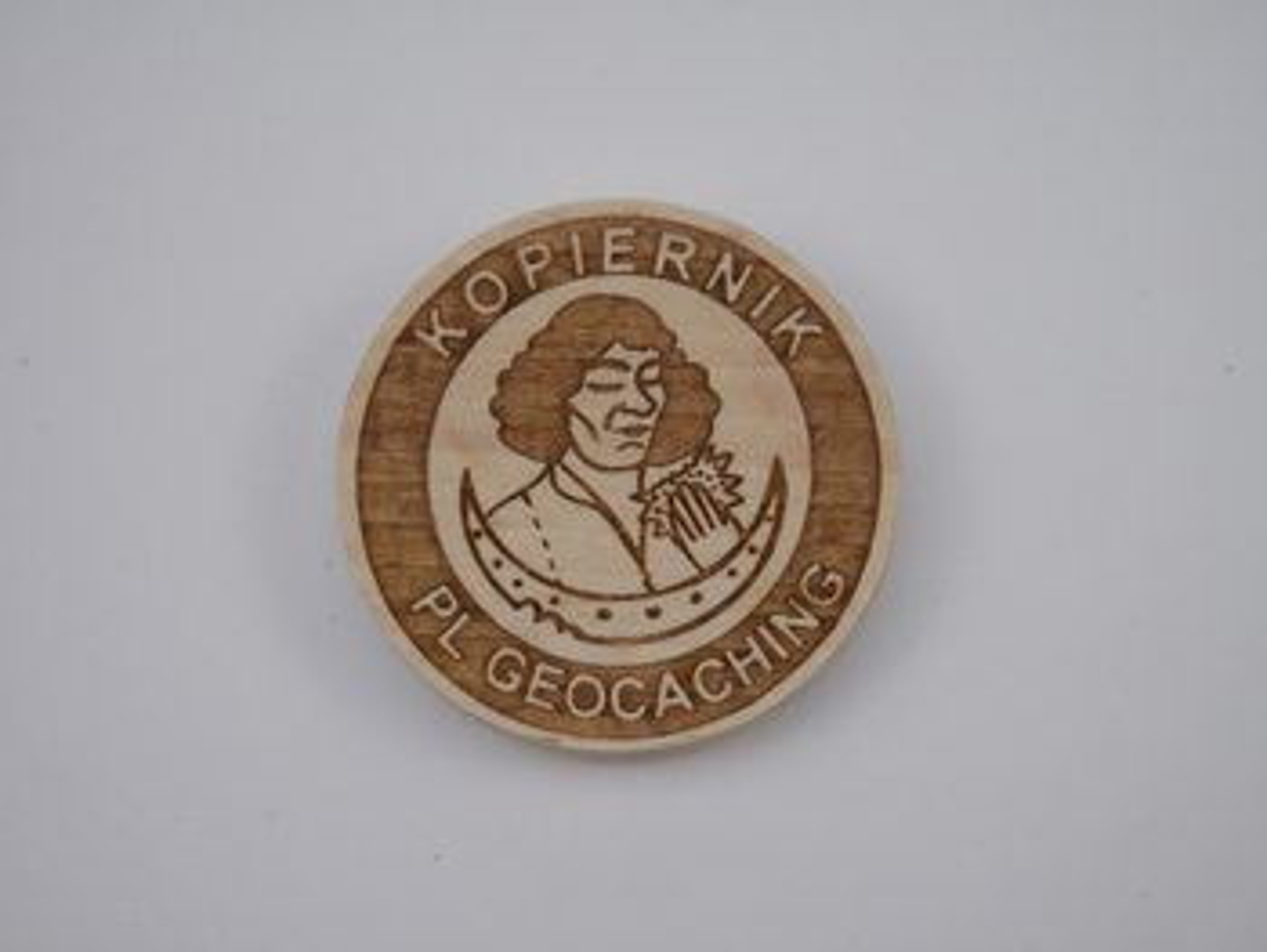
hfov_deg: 17.3
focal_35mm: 114
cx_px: 634
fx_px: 4175
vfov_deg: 13.0
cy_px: 476
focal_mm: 57
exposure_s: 1/2000
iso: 3200
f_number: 6.3
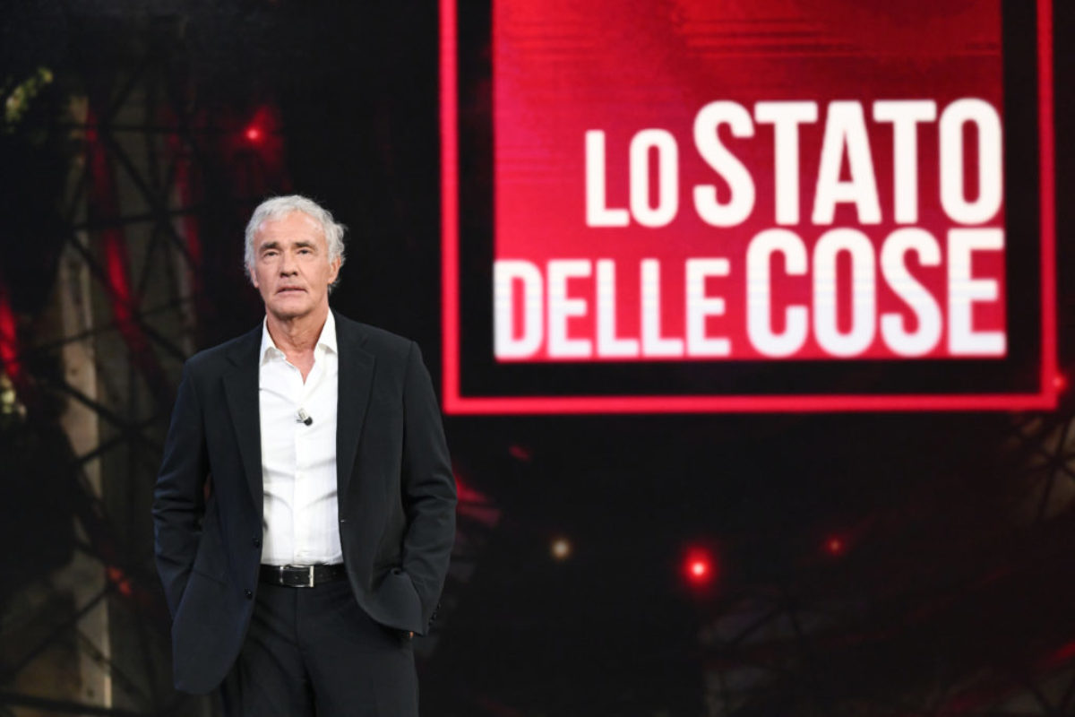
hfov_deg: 21.5
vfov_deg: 14.4
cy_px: 358
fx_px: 2837
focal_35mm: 95
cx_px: 538
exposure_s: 1/160
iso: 4000
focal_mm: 95
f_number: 3.2
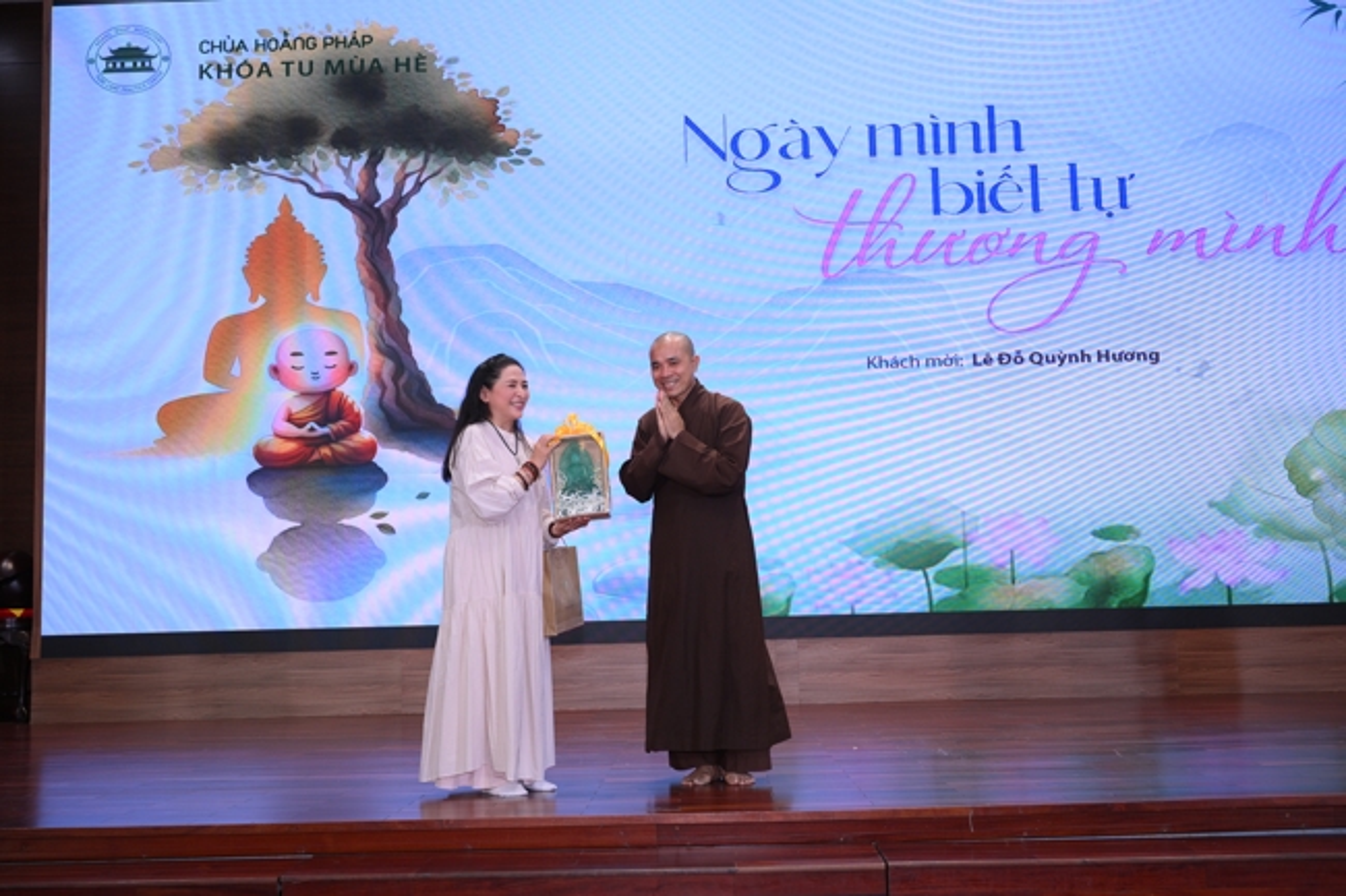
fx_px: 1420
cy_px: 448
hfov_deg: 50.7
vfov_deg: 35.0
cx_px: 673
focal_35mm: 38
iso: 1000
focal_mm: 38
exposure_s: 1/100
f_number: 4
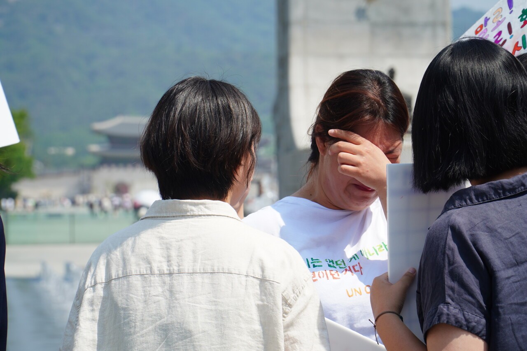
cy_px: 176
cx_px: 264
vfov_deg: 8.8
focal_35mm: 156
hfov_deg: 13.2
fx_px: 2283
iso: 100
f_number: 7.1
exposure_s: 1/250
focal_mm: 104
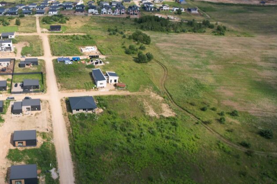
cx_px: 56
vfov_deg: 36.9
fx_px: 277
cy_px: 94
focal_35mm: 36
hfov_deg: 50.0
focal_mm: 8.38
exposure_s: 1/1500
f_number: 2.8
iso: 100
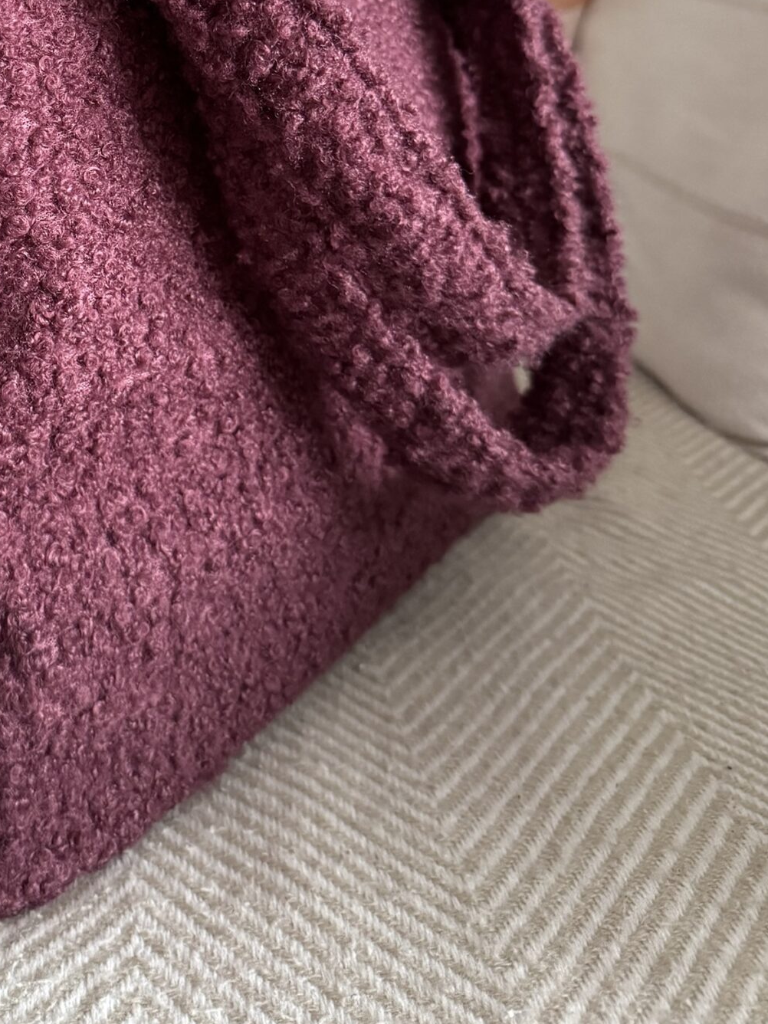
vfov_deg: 38.8
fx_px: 1361
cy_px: 130
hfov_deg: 29.8
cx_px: 40
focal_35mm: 46
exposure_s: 1/60
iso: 800
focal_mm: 6.76
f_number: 1.78
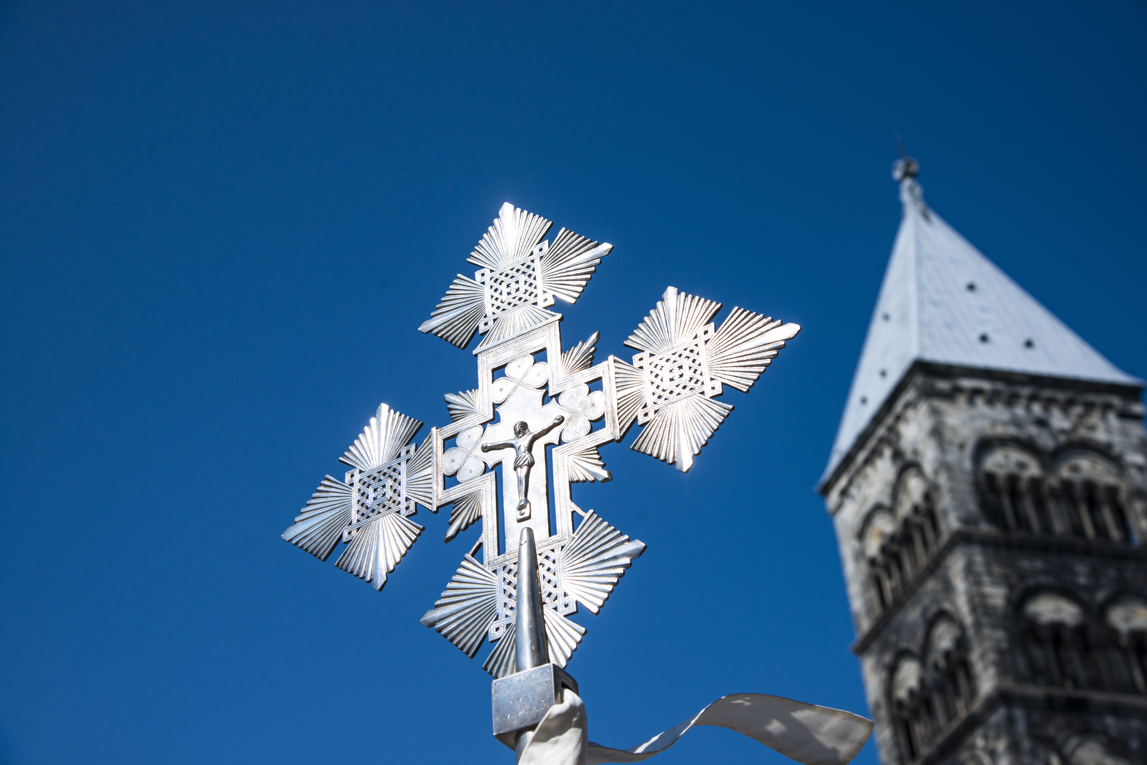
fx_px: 1753
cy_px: 382
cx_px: 574
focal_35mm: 55
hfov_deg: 36.2
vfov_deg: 24.6
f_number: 8
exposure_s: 1/2000
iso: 250
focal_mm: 55
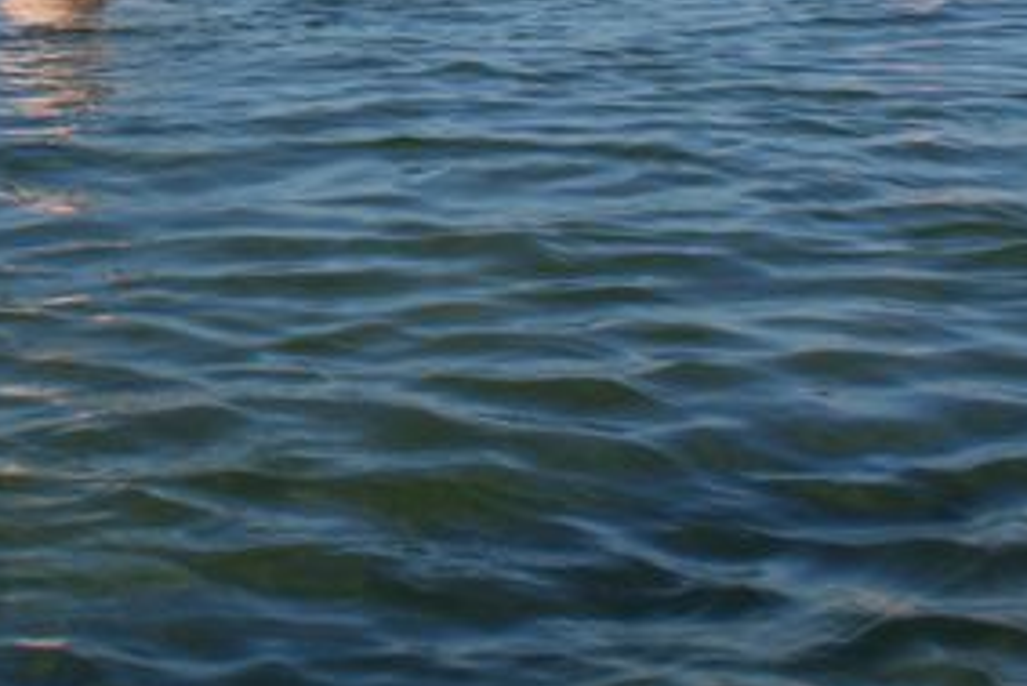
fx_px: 2369
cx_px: -93
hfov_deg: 23.1
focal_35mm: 83
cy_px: -132
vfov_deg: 15.9
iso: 100
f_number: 10
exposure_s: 1/160
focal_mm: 18
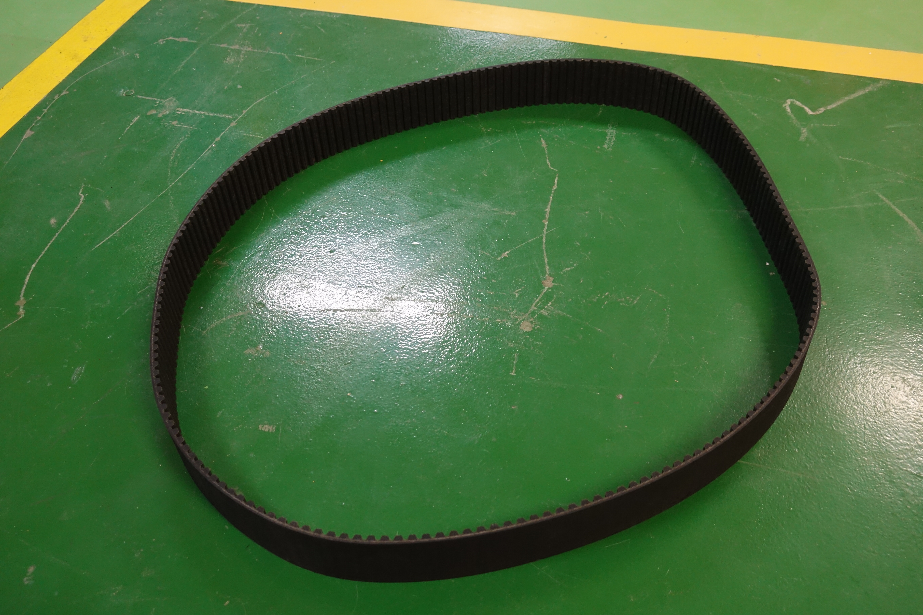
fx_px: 897
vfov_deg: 37.9
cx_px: 462
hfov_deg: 54.4
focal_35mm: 35
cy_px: 308
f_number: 2.8
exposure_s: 1/25
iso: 800
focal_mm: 12.99
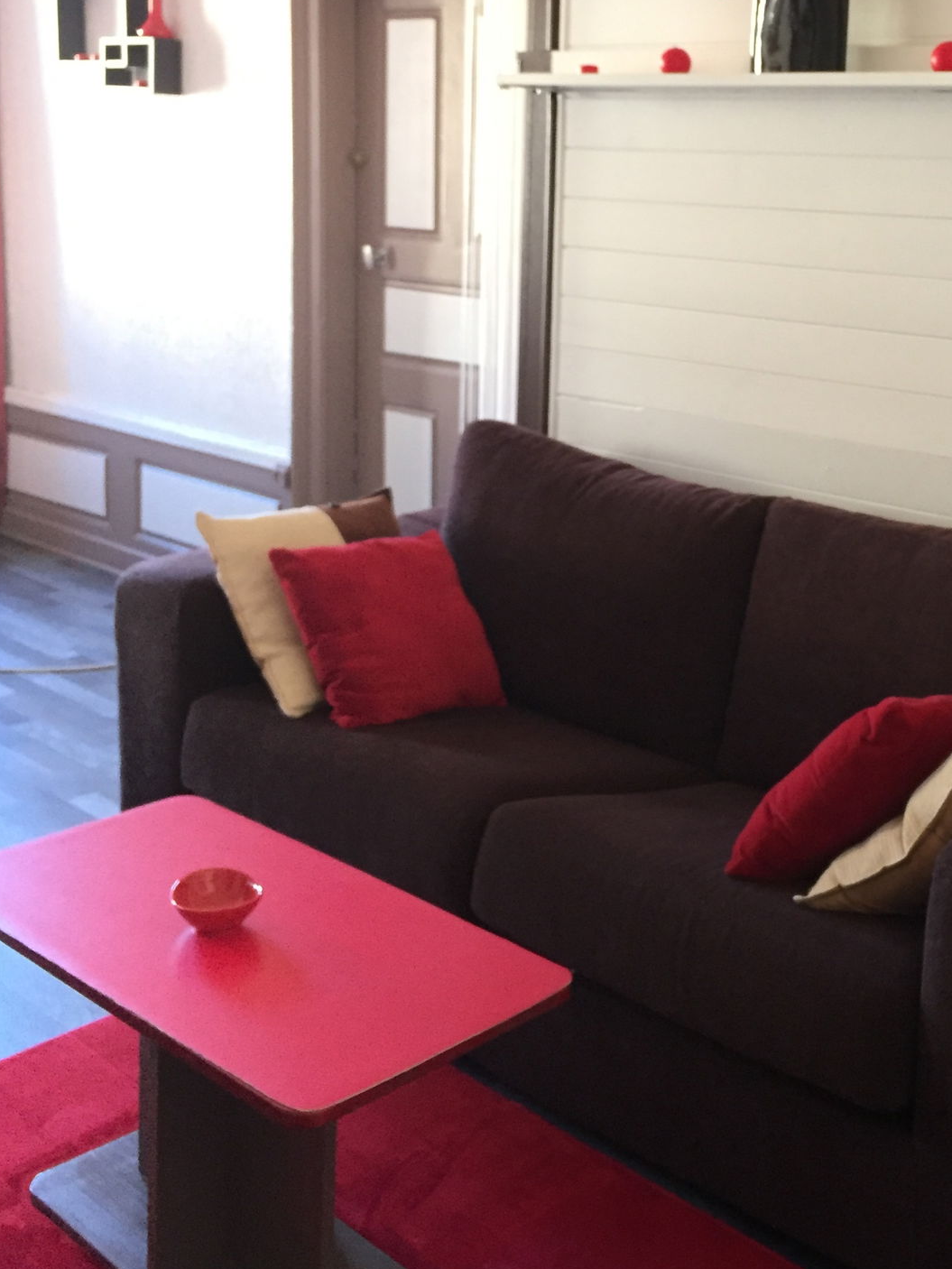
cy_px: 381
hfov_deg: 32.3
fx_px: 1613
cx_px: 699
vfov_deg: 42.1
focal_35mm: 44
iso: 200
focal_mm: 4.15
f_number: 2.2
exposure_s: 1/33
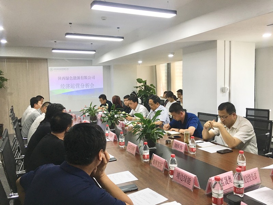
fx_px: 229
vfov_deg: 48.2
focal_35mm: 29
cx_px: 136
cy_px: 102
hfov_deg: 61.7
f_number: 2.2
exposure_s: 1/33
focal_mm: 4.15
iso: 64
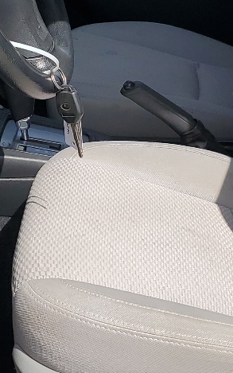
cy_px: 103
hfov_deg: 13.9
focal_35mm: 94
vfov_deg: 21.9
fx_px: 955
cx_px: 69
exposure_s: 1/3333
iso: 50
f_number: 1.5
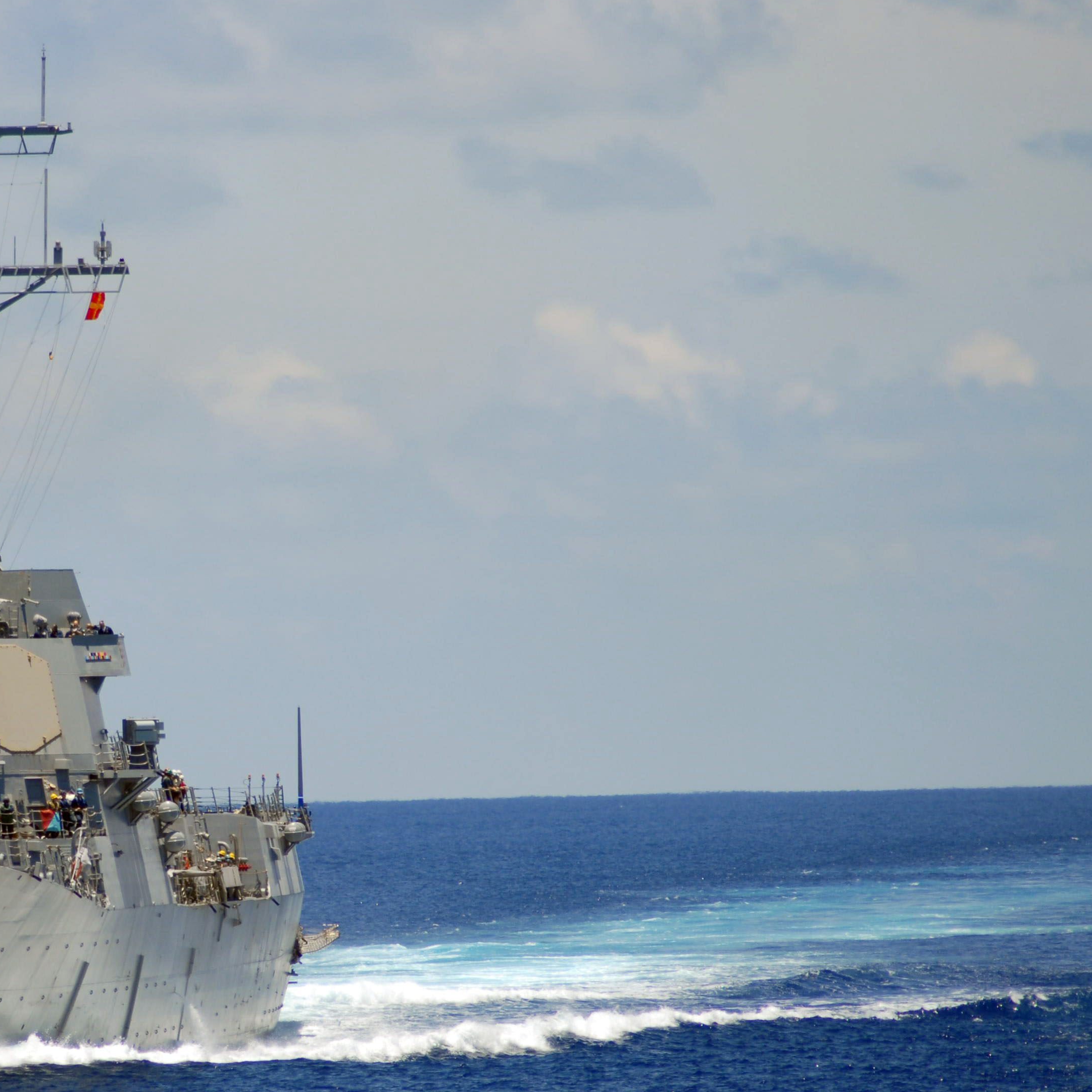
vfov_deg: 3.7
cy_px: 590
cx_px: 132
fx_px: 17131
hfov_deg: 3.6
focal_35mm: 480
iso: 200
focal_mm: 210
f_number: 5
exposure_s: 1/1600
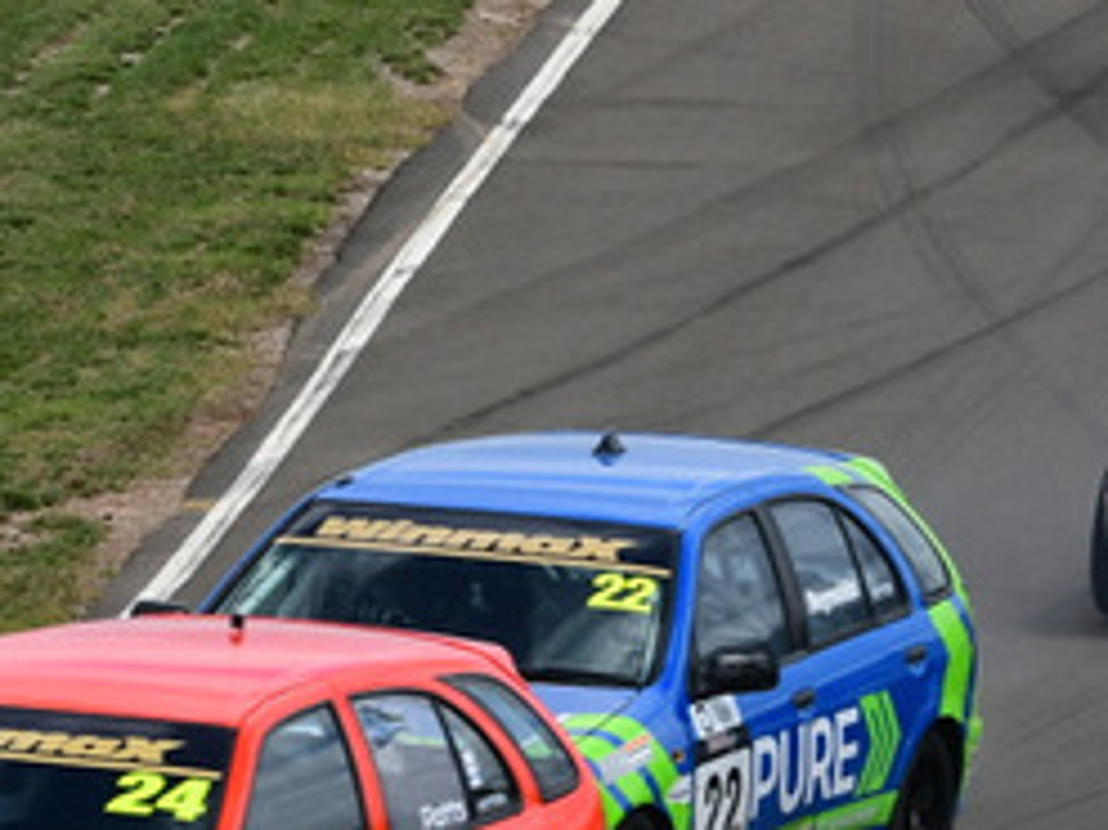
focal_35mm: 1168
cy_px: 49
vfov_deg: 1.3
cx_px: 1633
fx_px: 37368
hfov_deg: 1.7
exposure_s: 1/640
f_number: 10
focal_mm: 250
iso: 320
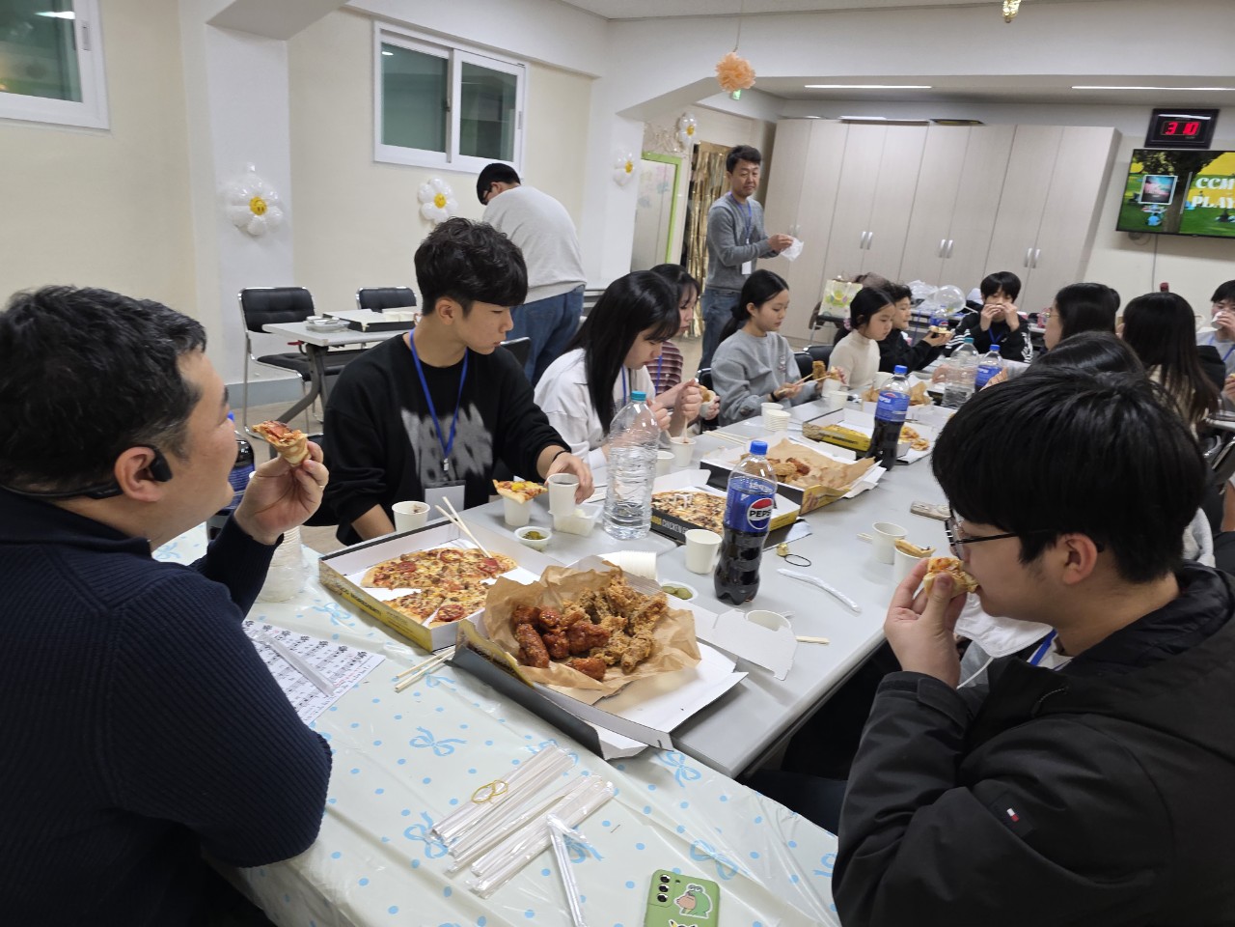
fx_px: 821
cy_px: 464
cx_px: 618
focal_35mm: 23
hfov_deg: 73.9
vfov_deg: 58.9
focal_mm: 6.3
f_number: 1.7
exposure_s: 1/120
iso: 160
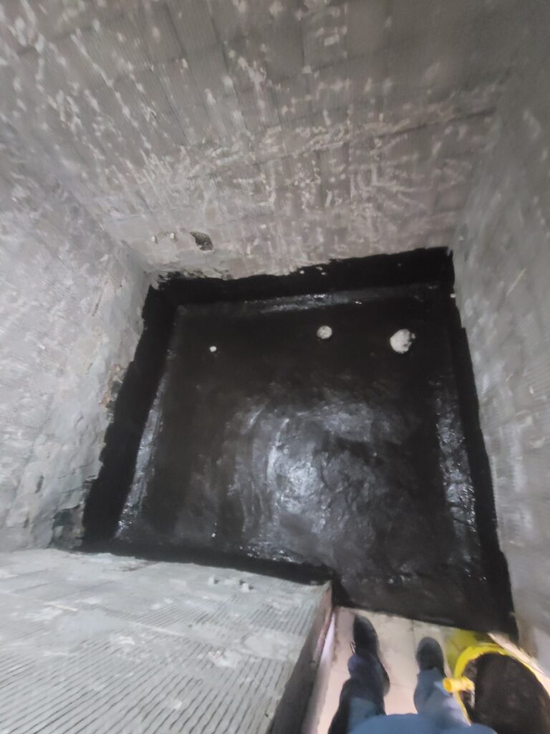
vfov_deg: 106.2
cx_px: 275
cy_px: 367
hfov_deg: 89.9
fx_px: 275
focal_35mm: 13
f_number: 2.2
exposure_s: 1/24
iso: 2500
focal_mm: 2.2
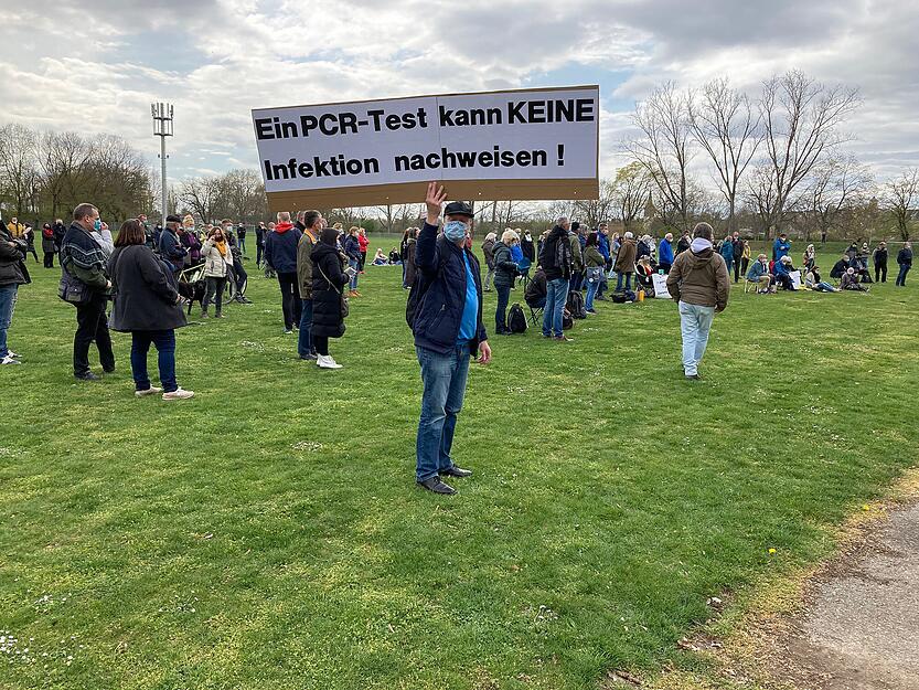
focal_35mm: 28
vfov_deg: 49.8
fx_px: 743
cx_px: 460
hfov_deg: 63.4
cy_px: 345
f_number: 1.8
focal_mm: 3.99
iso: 20
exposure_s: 1/1263
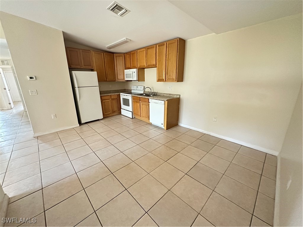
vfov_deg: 85.7
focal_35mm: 14
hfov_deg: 102.1
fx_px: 123
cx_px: 152
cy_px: 114
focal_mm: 2.22
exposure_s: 1/60
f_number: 2.2
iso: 1250
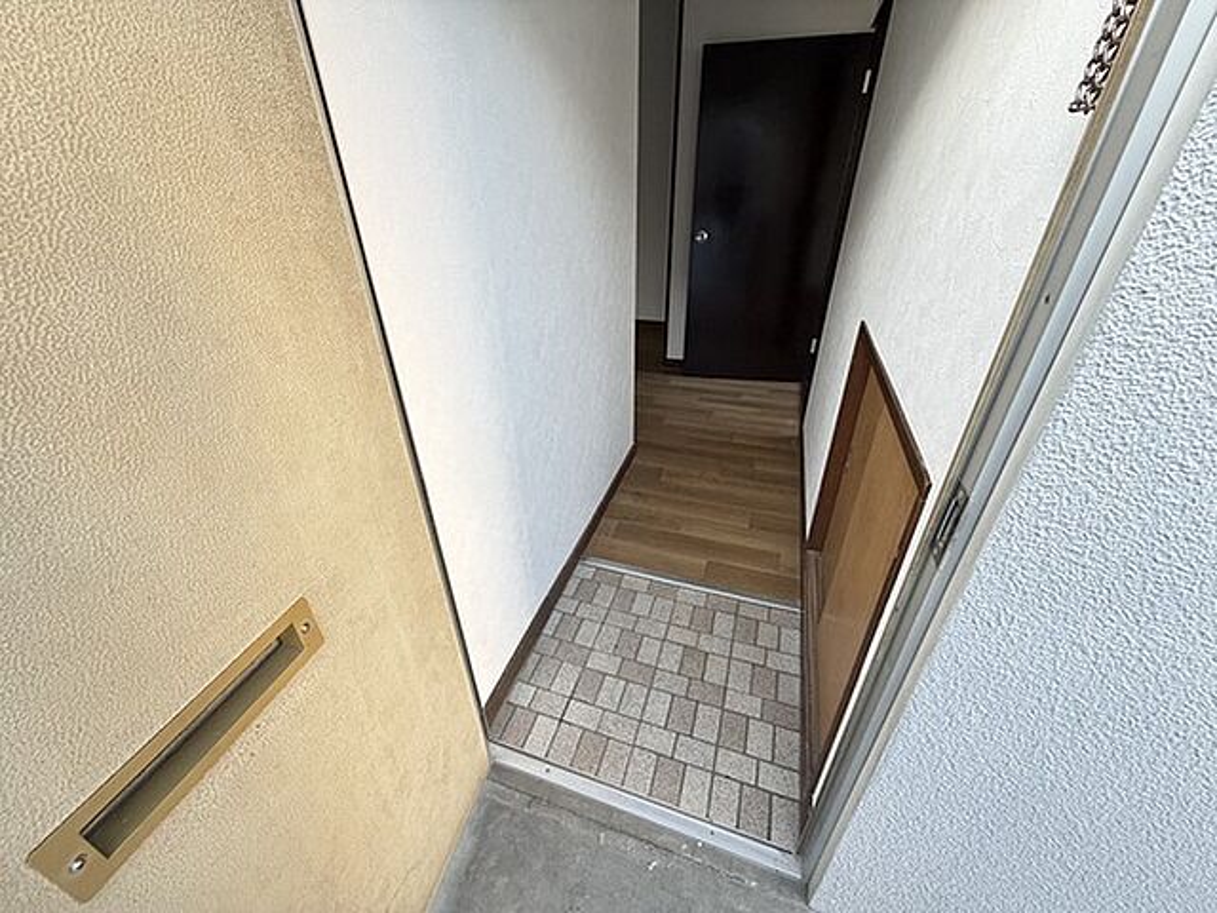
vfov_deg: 85.7
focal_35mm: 14
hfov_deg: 102.1
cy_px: 456
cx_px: 608
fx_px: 492
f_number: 2.2
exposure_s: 1/60
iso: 500
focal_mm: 2.22
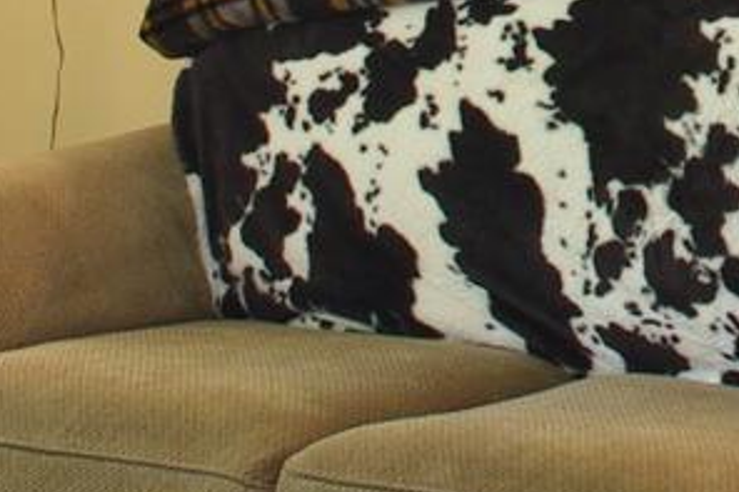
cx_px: 1064
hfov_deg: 10.7
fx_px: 3836
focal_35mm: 187
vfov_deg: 7.1
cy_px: -457
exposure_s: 1
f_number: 6.7
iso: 200
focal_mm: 18
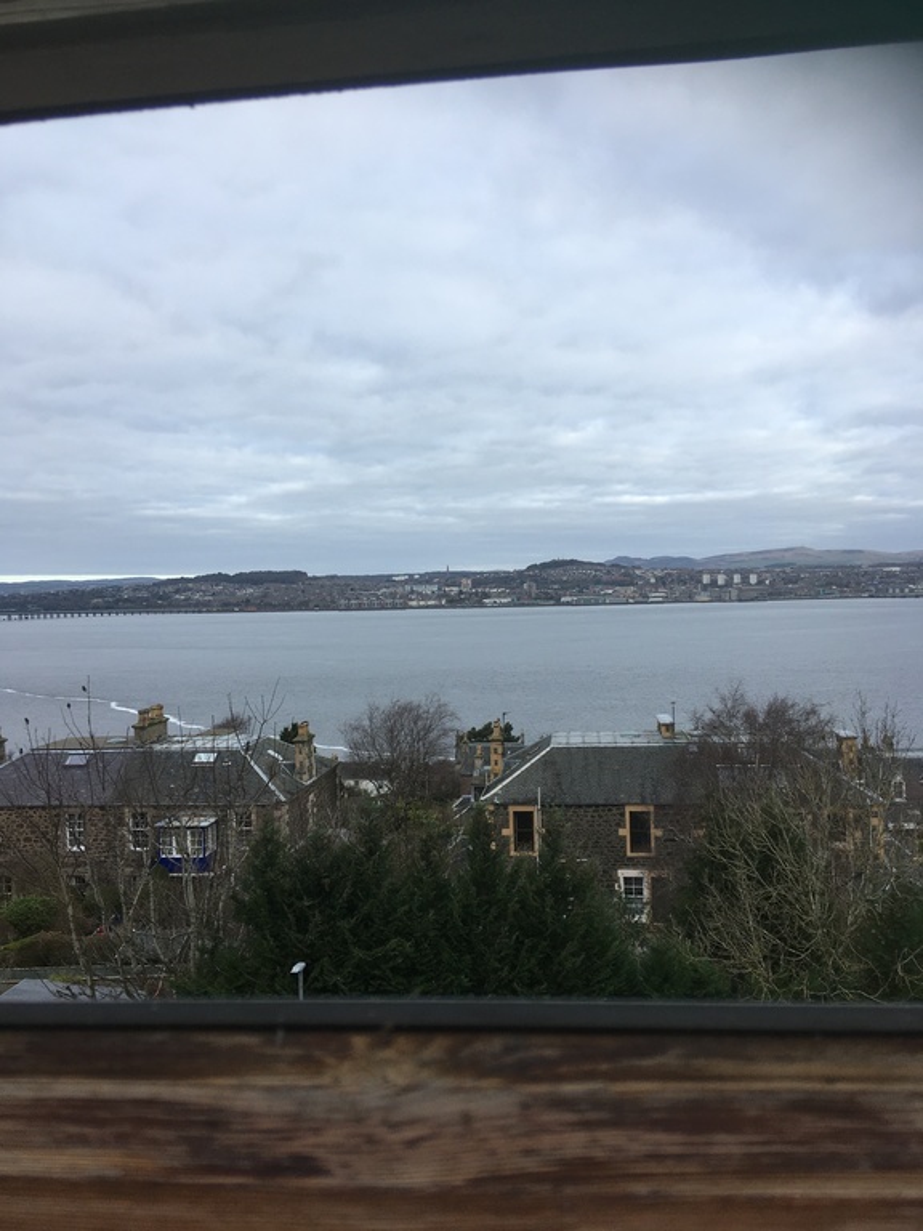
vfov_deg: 61.7
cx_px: 462
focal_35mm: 29
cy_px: 616
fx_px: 1031
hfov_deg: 48.2
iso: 25
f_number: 2.2
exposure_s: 1/541
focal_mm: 4.15
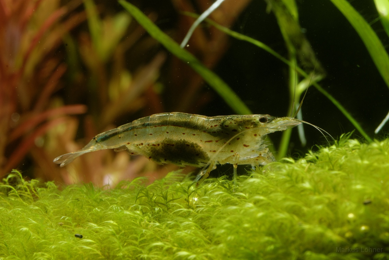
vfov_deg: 9.2
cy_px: 130
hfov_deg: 13.7
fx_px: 1623
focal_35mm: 150
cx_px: 194
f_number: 22
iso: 100
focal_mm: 100
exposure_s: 1/125
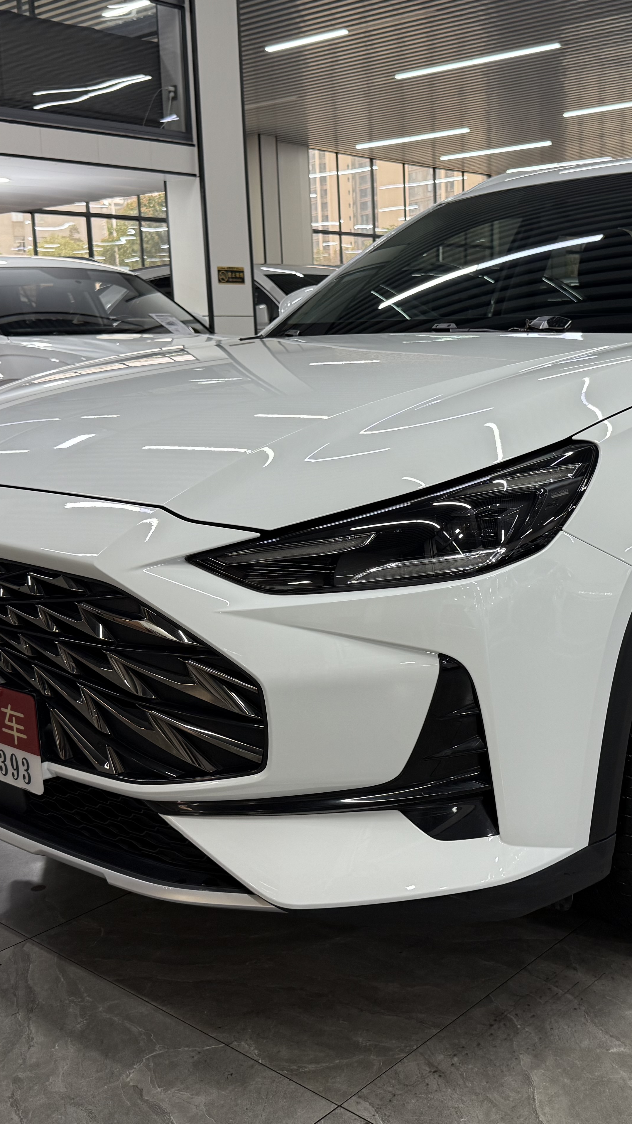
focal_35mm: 39
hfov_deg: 30.0
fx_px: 1162
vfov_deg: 51.6
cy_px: 551
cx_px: 454
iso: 125
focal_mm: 6.76
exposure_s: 1/50
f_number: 1.78
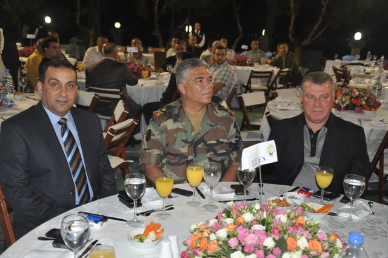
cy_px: 129
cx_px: 194
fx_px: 452
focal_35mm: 42
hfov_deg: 46.5
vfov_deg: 31.8
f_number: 4.2
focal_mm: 28
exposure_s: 1/60
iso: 1000
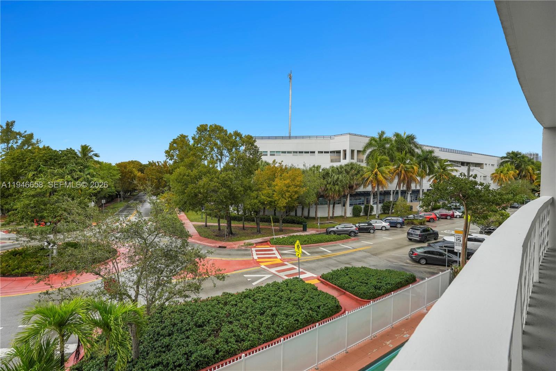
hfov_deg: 86.9
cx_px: 278
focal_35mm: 19
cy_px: 186
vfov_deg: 64.5
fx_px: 293
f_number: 9
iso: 400
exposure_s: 1/1250
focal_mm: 19
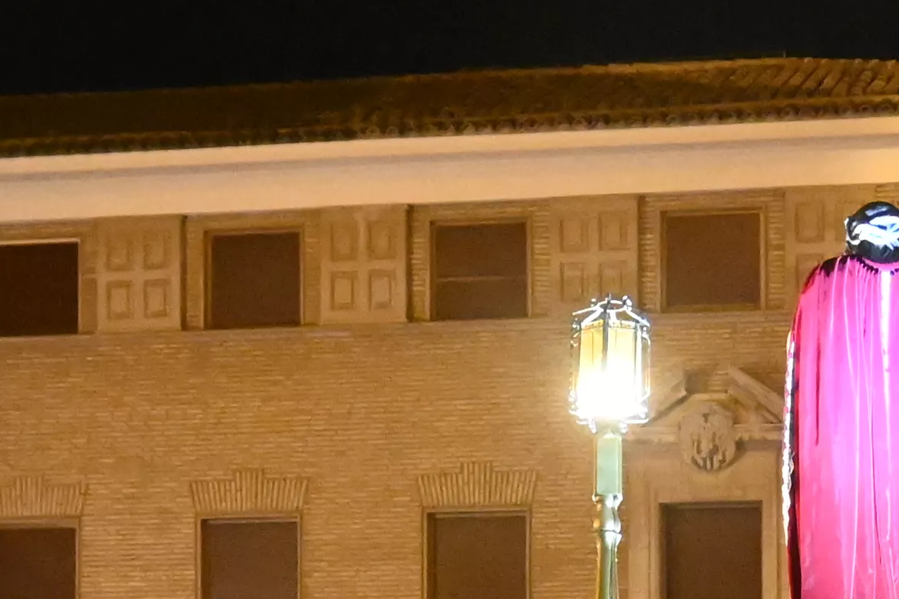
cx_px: 575
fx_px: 2821
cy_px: 857
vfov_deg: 11.7
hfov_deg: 18.1
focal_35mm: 113
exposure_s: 1/40
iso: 6400
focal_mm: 16
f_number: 3.5
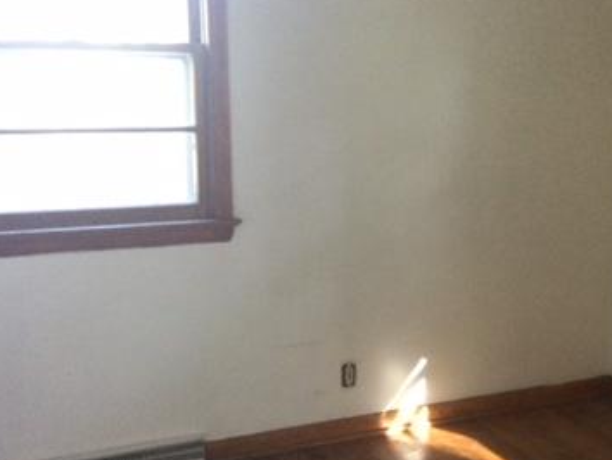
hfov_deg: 33.8
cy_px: 265
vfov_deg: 26.1
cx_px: 436
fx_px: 991
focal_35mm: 56
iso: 200
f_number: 2.4
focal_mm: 3.3
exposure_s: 1/20
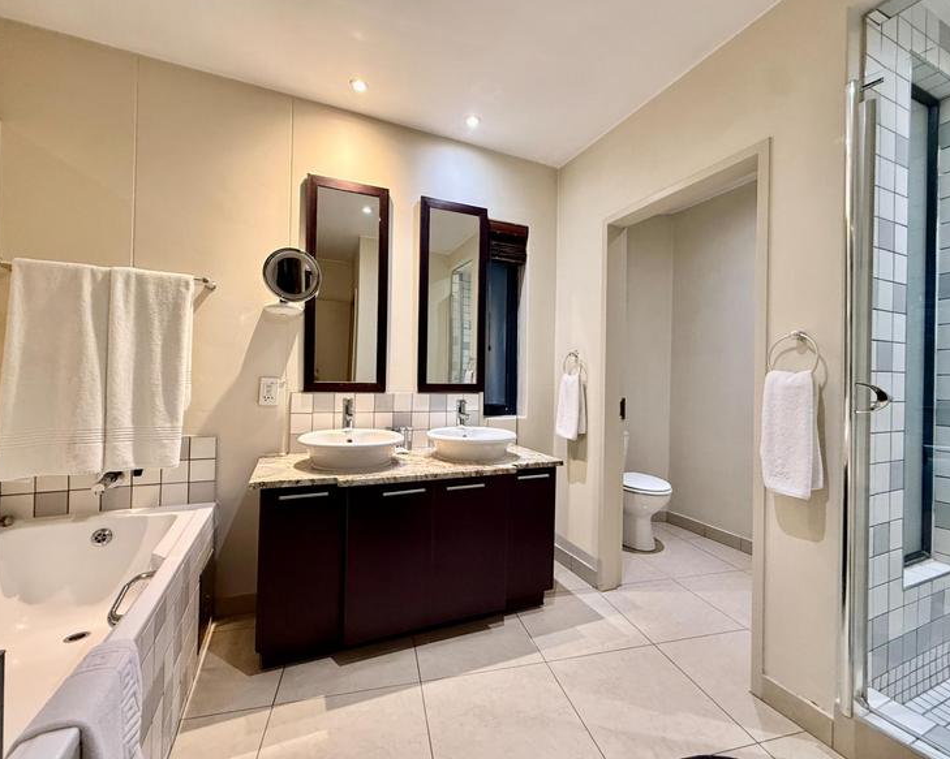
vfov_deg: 84.0
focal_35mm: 15
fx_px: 422
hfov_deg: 96.8
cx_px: 483
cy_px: 379
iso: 250
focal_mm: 2.22
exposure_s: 1/50
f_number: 2.2
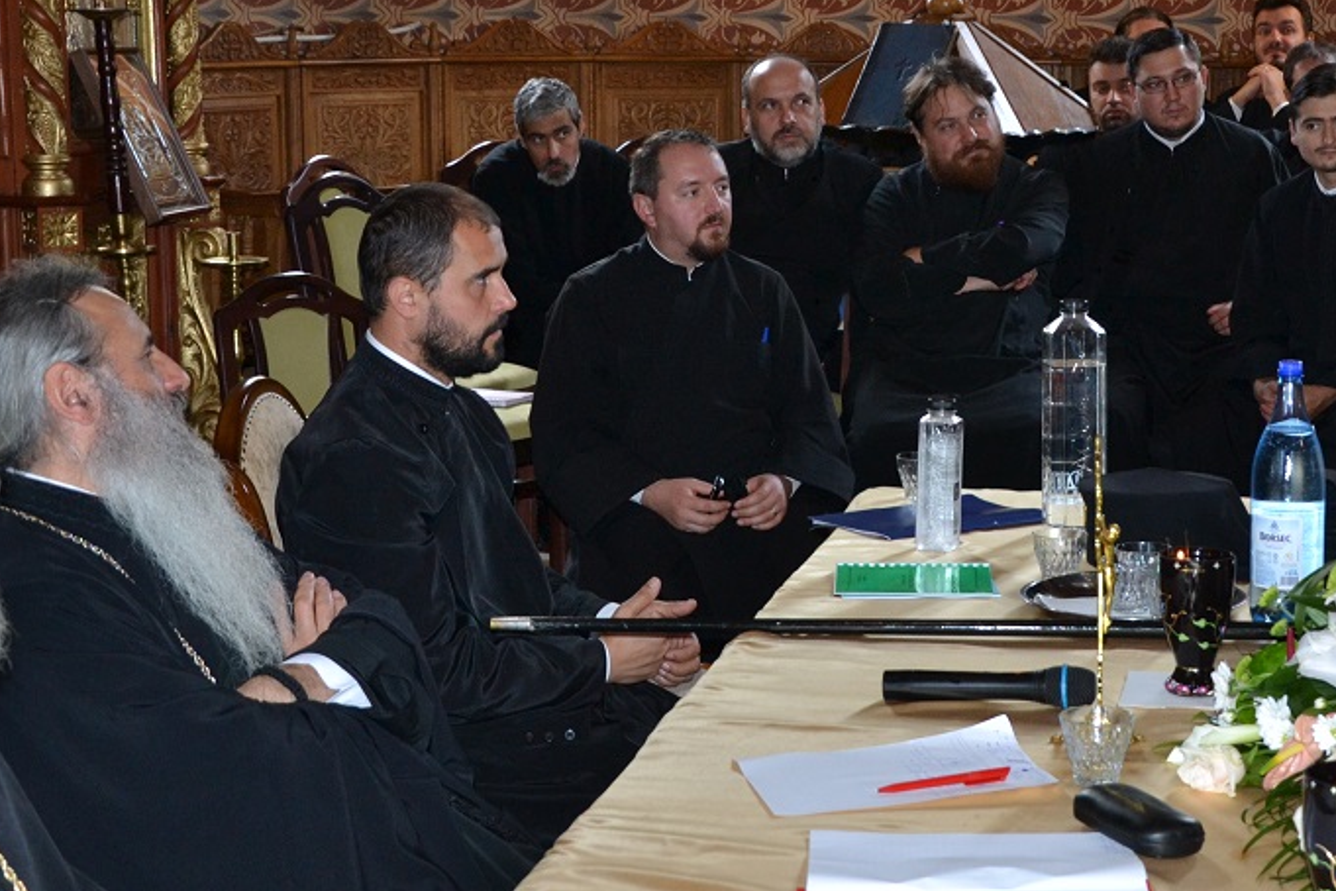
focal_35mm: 74
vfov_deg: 18.4
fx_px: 2746
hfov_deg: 27.1
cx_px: 957
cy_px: 359
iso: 720
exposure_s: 1/60
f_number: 4
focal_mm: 28
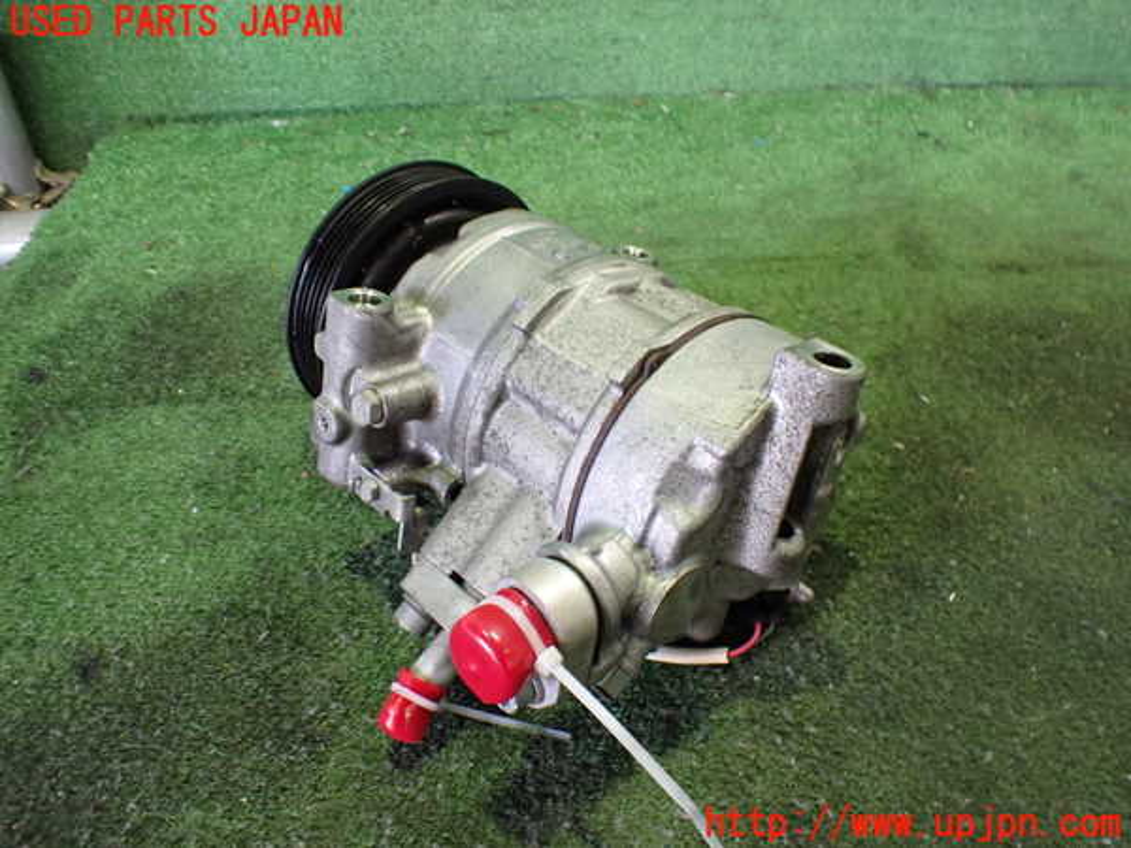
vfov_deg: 46.8
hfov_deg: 60.0
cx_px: 566
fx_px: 980
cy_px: 424
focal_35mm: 30
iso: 800
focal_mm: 5.4
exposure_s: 1/50
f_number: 2.3
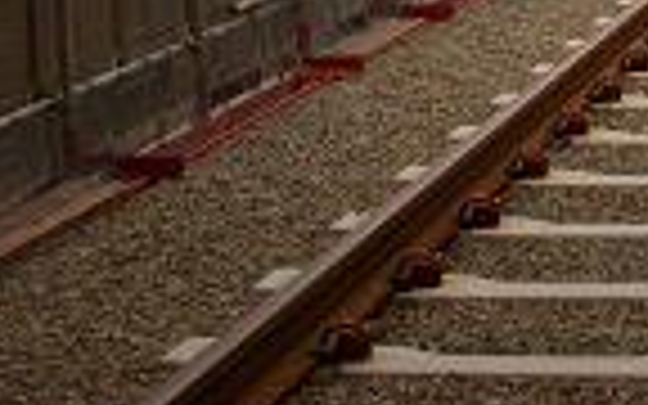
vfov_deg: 9.1
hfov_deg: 14.1
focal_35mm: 138
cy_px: -299
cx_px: 990
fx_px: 2437
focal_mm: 6.3
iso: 100
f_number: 3.3
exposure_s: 1/800
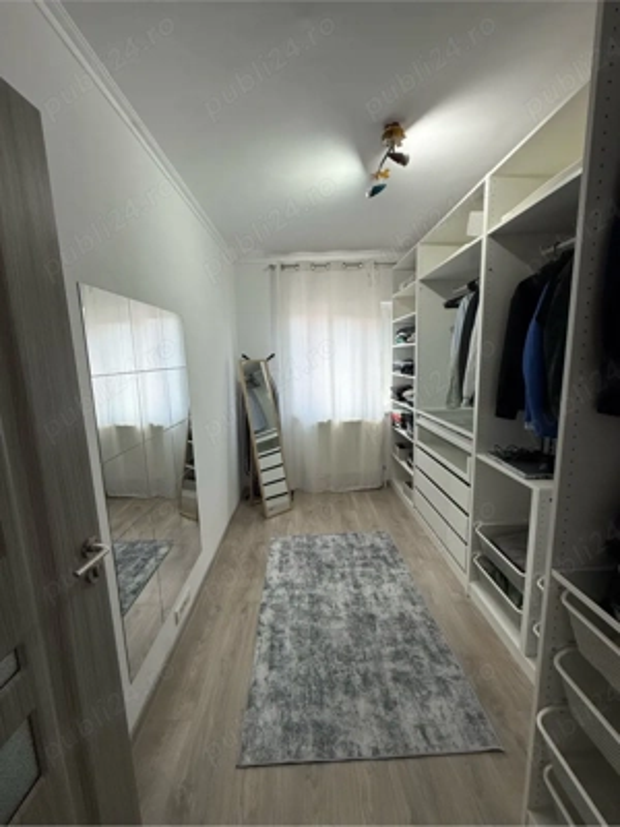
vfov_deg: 102.1
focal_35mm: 14
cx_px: 310
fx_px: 334
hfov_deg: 85.7
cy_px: 414
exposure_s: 1/99
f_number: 2.2
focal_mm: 2.22
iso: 64
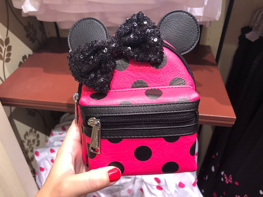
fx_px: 213
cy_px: 98
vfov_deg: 49.7
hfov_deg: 63.4
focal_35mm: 28
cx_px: 132
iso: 64
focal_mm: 3.99
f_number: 1.8
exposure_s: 1/15
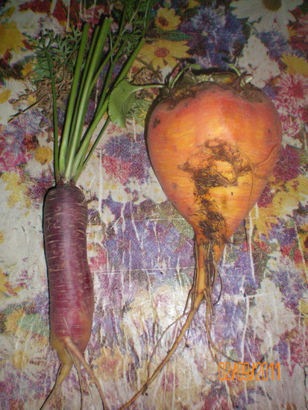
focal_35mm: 38
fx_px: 450
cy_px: 205
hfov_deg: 37.7
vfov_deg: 49.0
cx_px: 154
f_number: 4.6
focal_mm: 6.3
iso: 400
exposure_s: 1/500
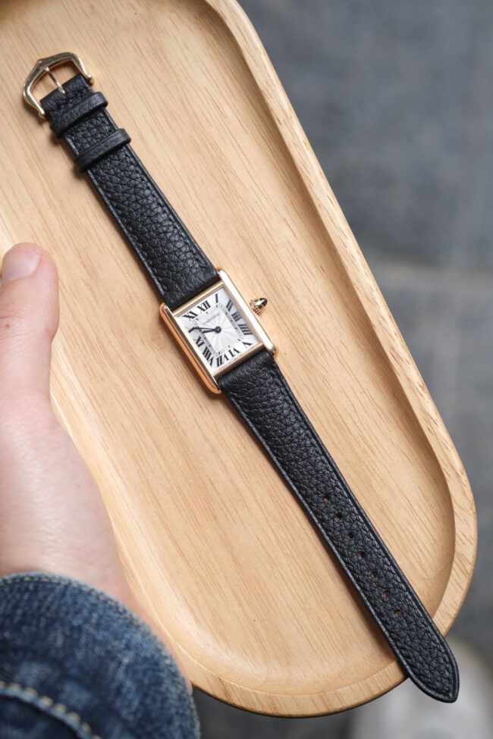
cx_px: 246
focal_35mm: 90
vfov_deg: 22.6
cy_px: 370
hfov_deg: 15.2
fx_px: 1849
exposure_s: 1/100
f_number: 5.6
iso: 500
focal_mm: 60
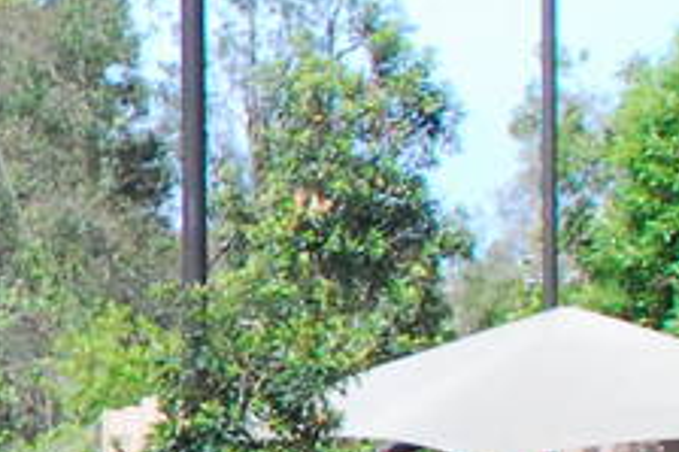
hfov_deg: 9.7
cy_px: 302
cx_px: -791
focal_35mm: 193
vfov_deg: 7.1
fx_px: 3637
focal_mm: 18
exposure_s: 1/2000
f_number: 4.5
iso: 800
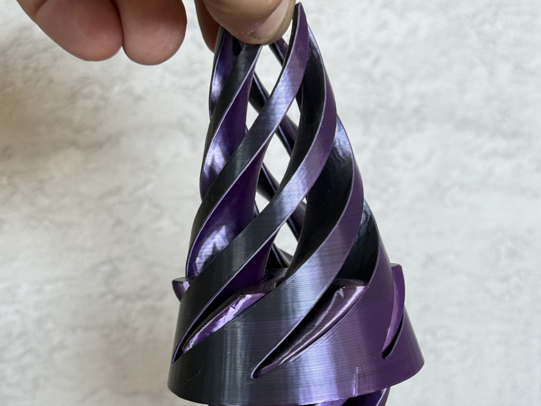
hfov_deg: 29.8
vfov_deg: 22.1
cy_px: 352
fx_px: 1016
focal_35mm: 65
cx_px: 270
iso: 125
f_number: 1.78
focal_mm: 6.76
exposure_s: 1/60
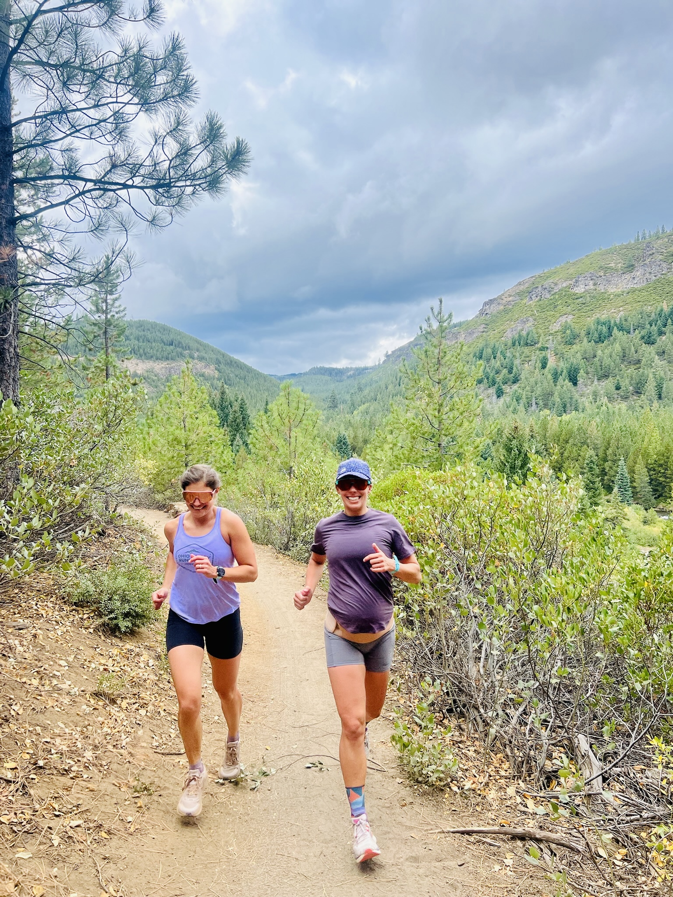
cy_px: 448
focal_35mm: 26
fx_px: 674
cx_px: 336
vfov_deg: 67.3
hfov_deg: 53.1
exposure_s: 1/1869
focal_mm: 5.7
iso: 50
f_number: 1.5
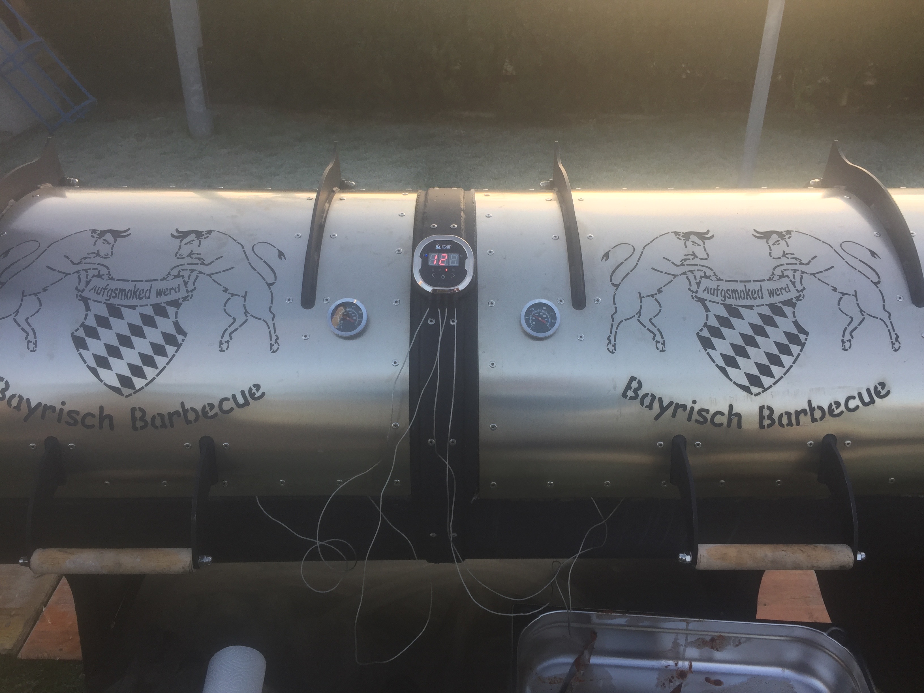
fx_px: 774
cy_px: 346
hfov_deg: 61.7
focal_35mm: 29
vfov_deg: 48.2
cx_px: 462
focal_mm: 4.15
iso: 32
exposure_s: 1/121
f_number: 2.2
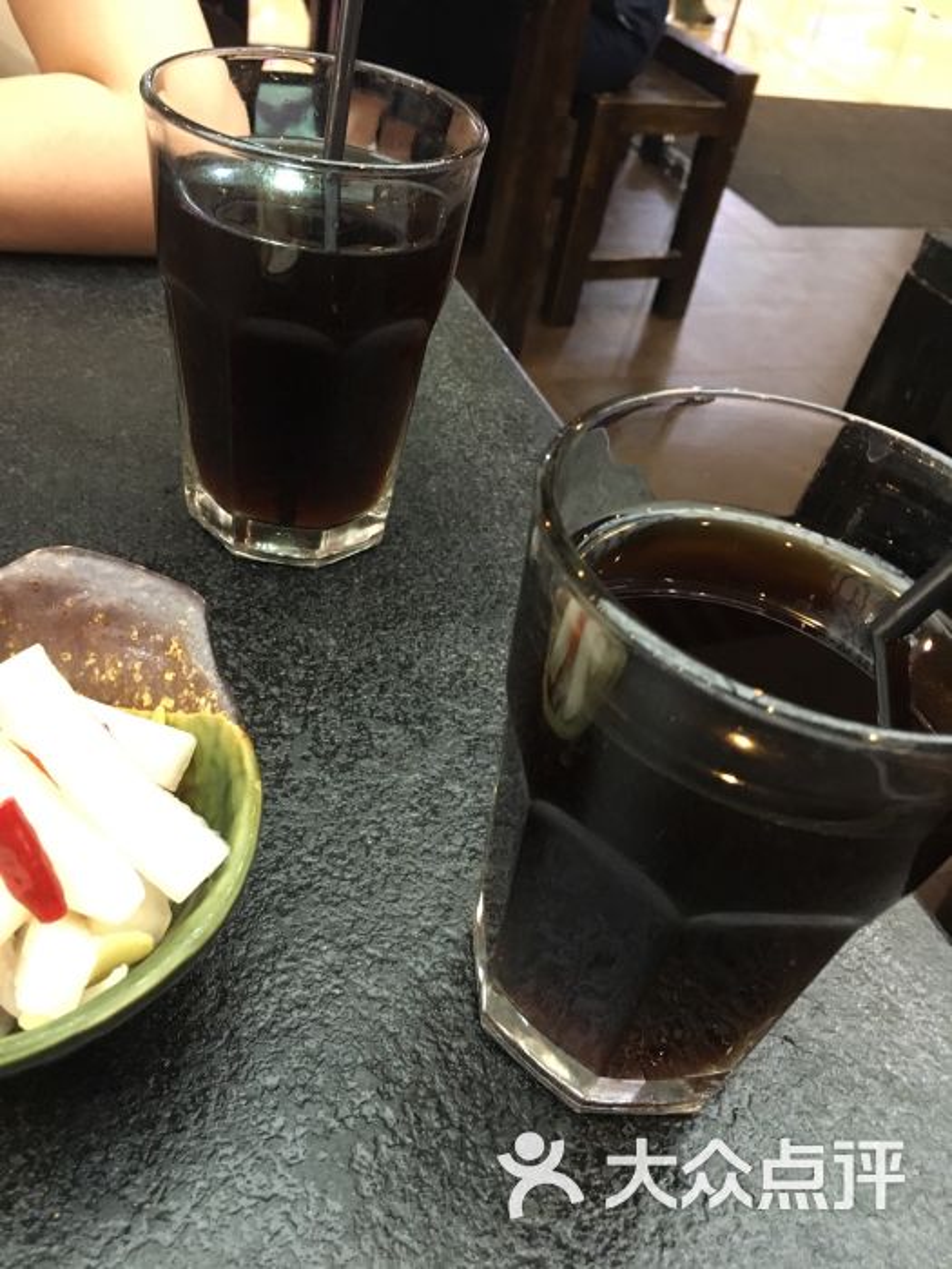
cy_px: 634
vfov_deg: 61.7
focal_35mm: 29
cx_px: 476
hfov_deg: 48.2
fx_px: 1063
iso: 200
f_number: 2.2
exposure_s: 1/17
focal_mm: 4.15
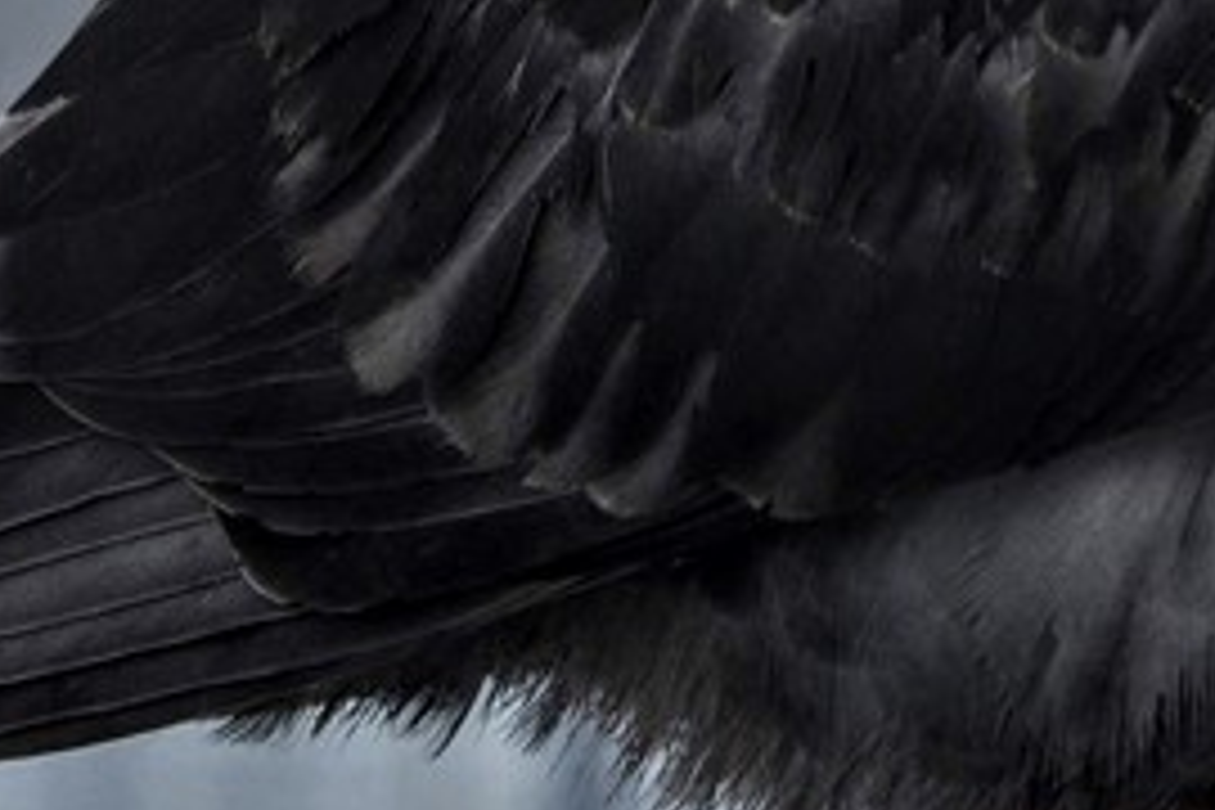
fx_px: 15726
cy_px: -664
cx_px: 1719
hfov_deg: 4.4
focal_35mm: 466
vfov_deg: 2.9
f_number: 6.7
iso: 200
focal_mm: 70
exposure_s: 1/180
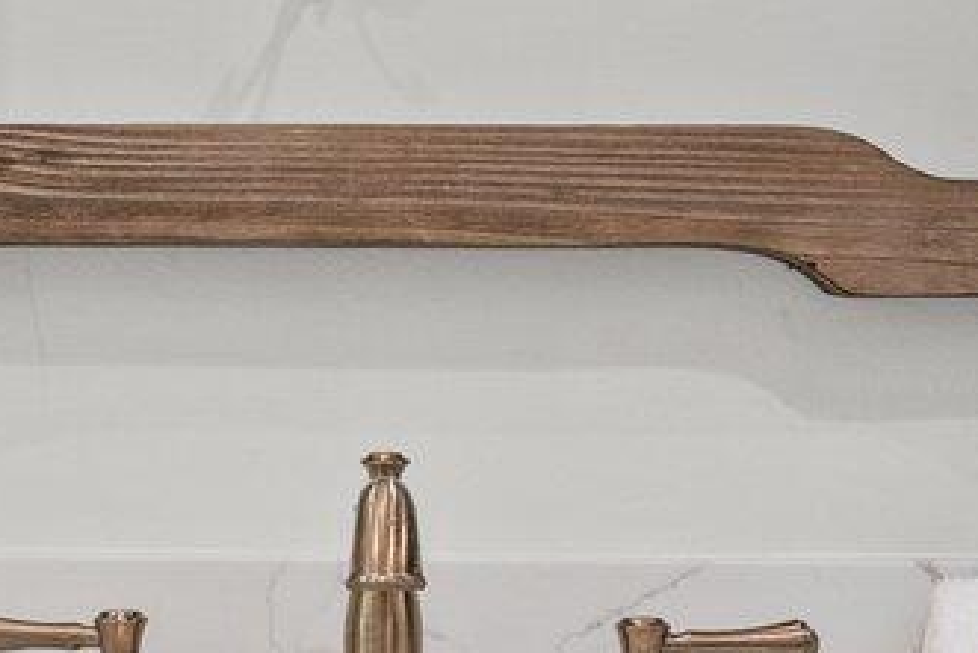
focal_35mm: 101
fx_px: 2758
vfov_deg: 13.5
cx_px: 360
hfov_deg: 20.1
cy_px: 259
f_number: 8
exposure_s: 1/2
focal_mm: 16.4
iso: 400
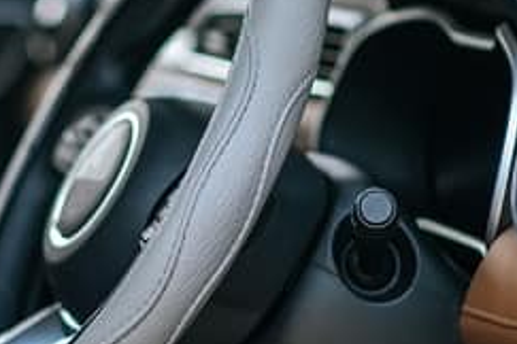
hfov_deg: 9.7
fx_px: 3016
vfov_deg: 6.5
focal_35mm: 210
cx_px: 19
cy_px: 137
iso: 125
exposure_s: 1/320
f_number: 1.8
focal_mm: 85
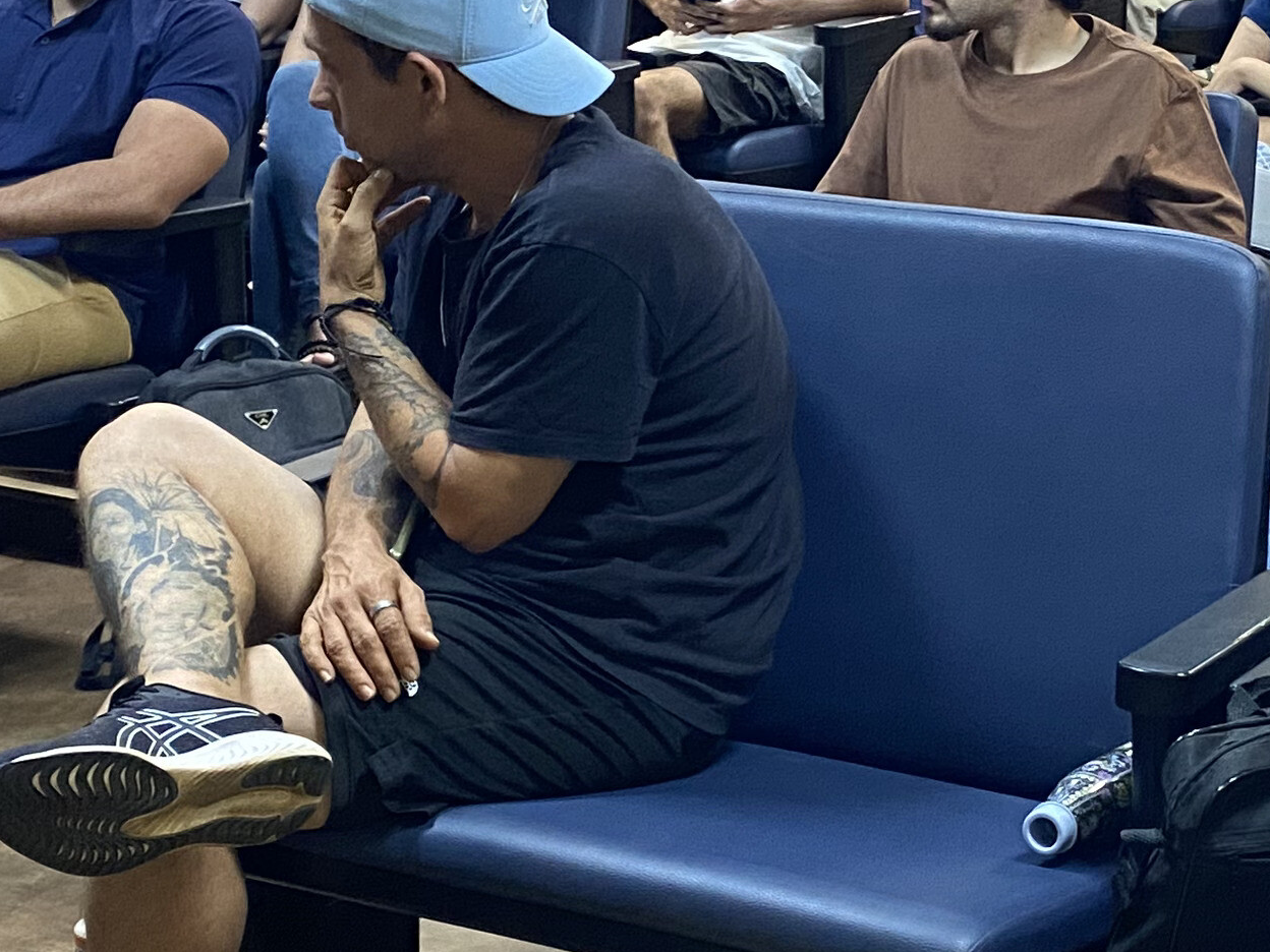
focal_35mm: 84
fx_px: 3082
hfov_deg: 22.9
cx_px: 1065
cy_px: 444
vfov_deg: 17.6
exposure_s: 1/60
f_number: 1.8
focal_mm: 4.25
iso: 400
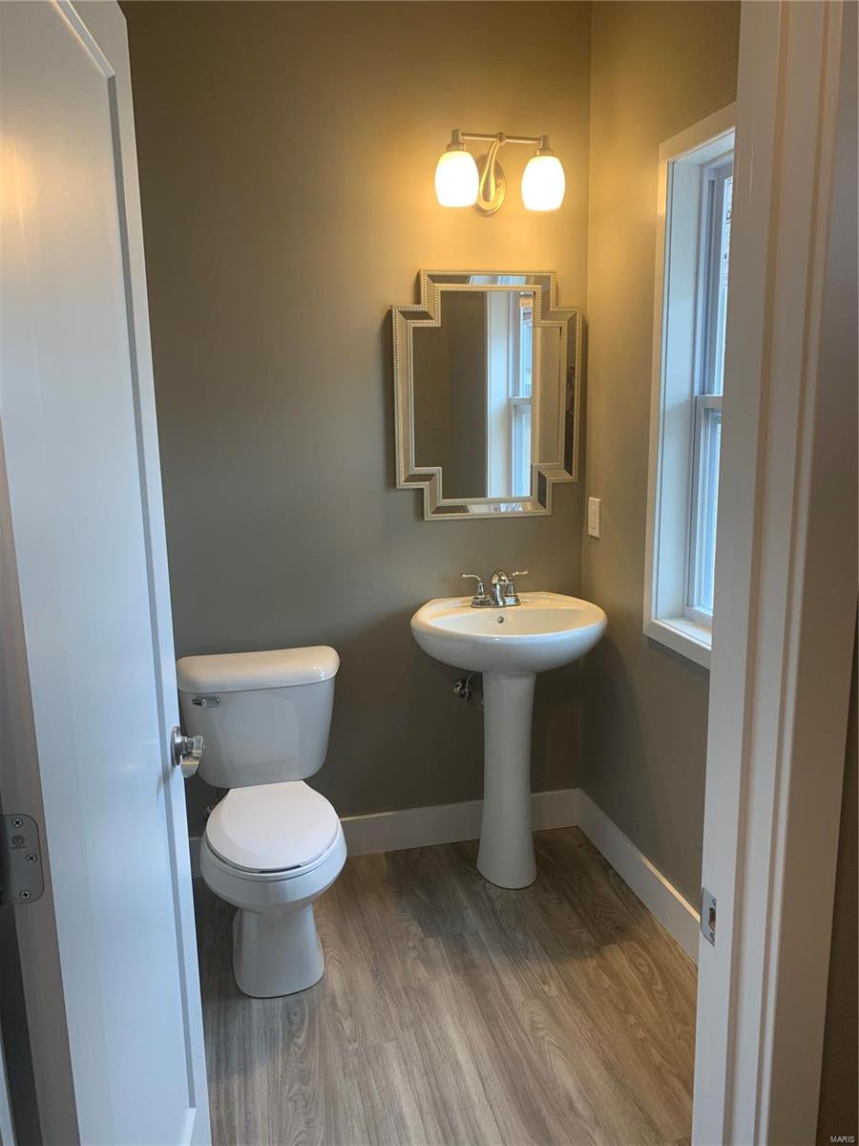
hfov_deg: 53.1
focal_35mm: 26
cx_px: 430
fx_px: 860
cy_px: 573
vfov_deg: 67.3
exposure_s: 1/60
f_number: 1.8
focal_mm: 4.25
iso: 64
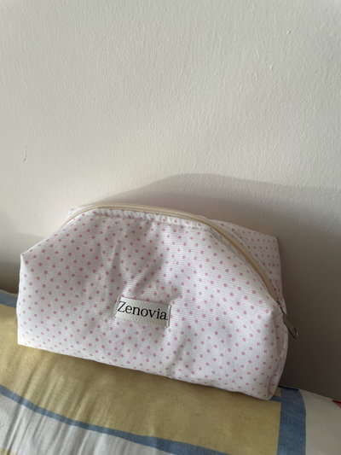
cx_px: 170
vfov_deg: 67.3
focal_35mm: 26
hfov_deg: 53.1
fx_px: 341
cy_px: 228
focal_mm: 4.2
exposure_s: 1/121
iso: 80
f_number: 1.6
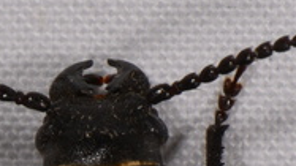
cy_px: 332
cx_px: 128
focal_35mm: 564
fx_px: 4426
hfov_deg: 3.8
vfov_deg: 2.1
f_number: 25
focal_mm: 85
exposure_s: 1/60
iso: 100
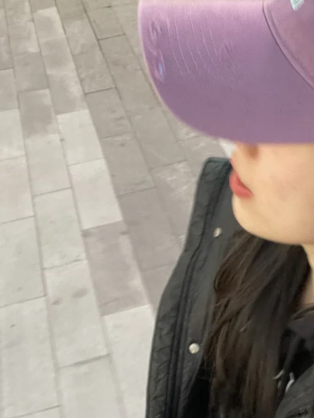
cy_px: 303
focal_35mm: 52
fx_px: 629
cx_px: 211
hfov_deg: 27.9
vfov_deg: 36.1
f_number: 2.2
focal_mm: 2.71
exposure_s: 1/52
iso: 400
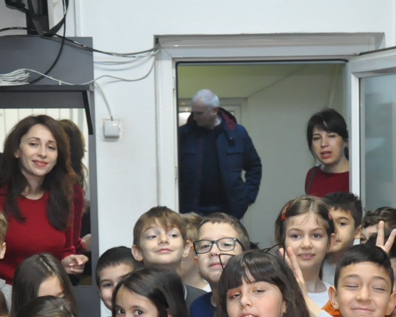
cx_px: 271
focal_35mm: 93
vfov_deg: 16.4
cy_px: 263
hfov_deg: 20.5
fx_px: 1090
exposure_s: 1/60
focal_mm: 28
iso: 1600
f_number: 5
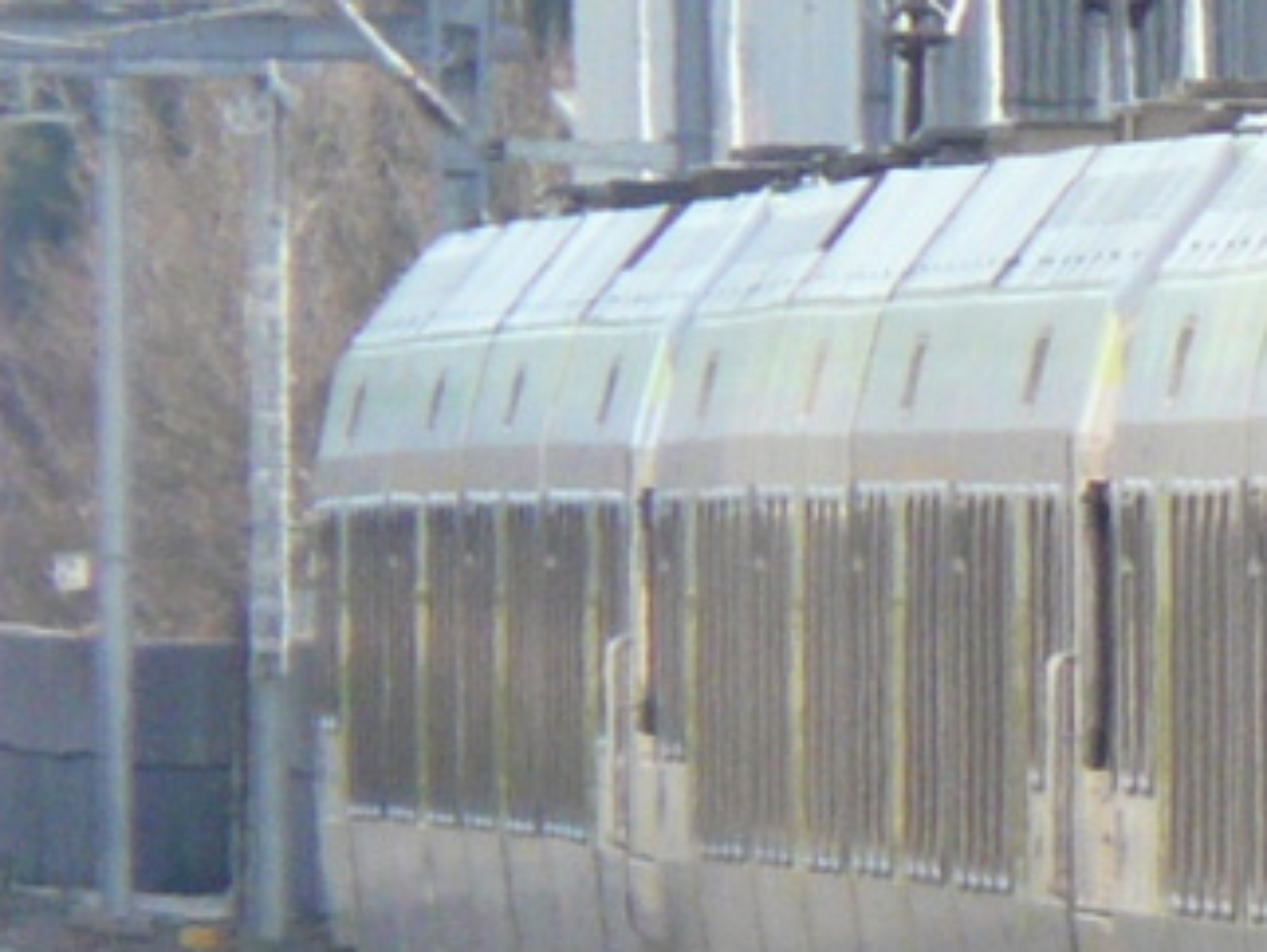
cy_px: 523
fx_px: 57324
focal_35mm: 1565
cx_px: 1617
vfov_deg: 1.0
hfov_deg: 1.3
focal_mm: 82.8
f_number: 4.2
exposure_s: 1/250
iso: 200
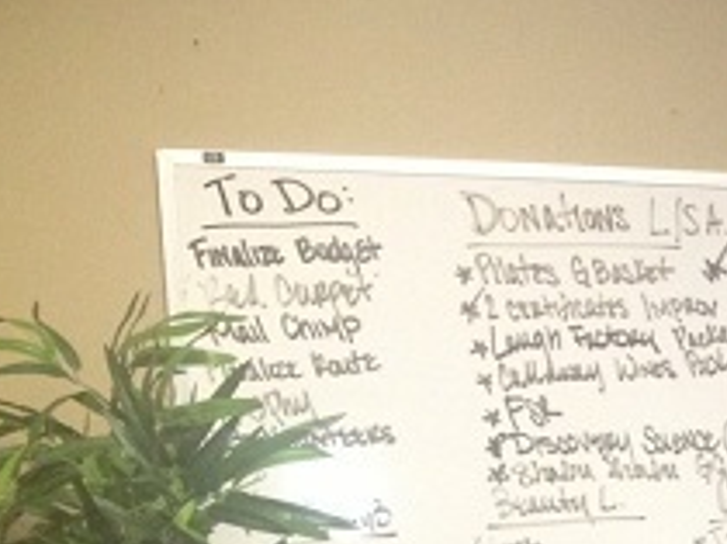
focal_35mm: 125
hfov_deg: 14.2
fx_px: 2622
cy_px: 887
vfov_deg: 11.2
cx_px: 1243
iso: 160
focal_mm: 4.28
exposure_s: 1/20
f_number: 2.4
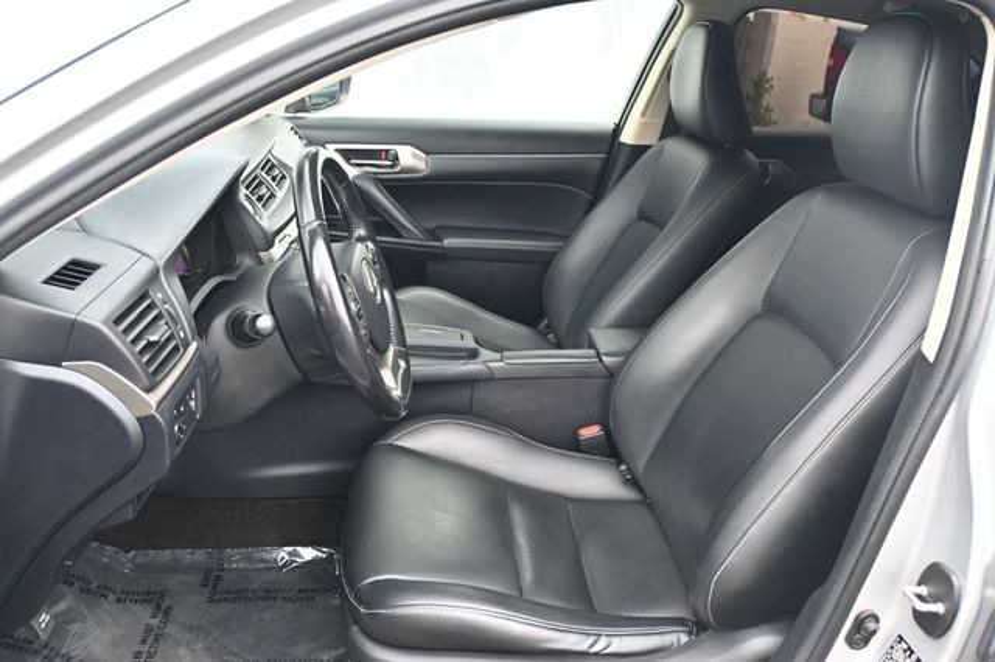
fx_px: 849
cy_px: 331
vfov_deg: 42.6
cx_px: 498
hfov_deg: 60.7
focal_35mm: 31
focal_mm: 20.5
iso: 800
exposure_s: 1/125
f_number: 3.8
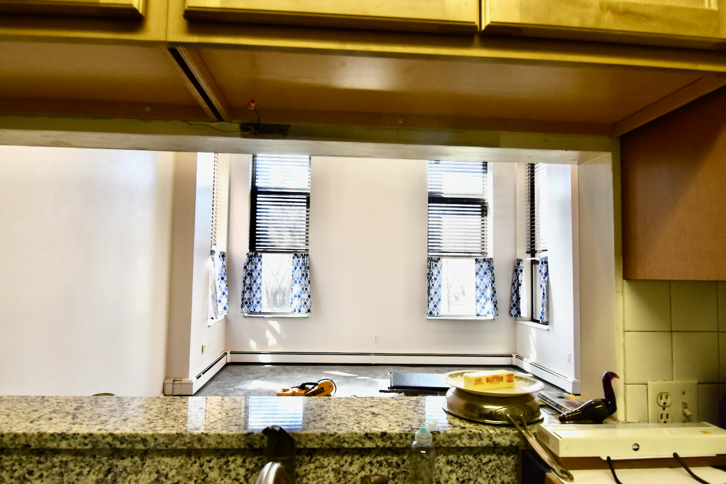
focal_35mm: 21
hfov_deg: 81.2
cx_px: 363
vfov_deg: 59.5
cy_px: 242
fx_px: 424
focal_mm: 14
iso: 800
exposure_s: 1/160
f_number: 6.3
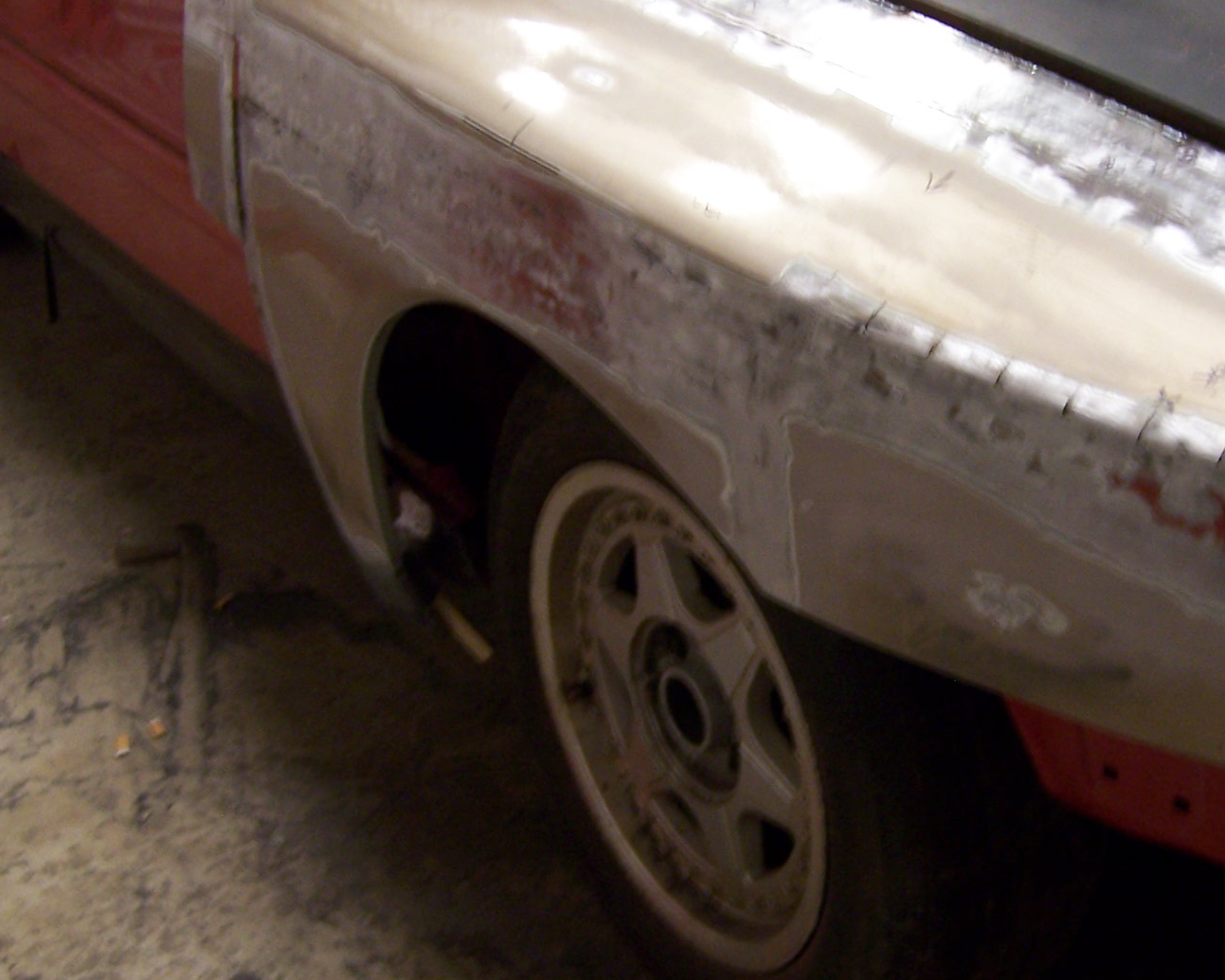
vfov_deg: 29.6
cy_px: 408
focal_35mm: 51
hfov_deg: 36.4
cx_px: 779
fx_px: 1849
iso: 140
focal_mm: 5.5
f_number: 3.4
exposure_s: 1/8
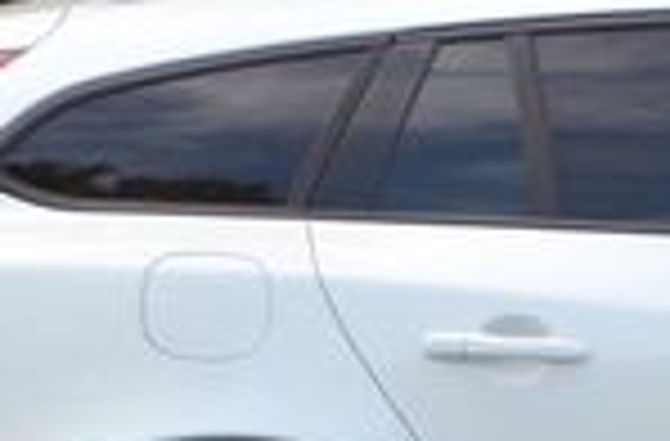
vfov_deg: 7.5
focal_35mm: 181
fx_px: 3355
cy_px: 306
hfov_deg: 11.0
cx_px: 1007
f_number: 7.1
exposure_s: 1/200
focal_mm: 28
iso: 200
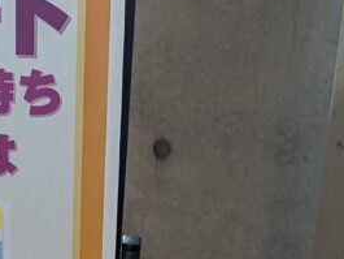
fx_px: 1153
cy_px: 398
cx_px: 118
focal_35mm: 116
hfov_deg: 16.9
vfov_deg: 12.1
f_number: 1.85
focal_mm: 6.81
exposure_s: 1/100
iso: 390
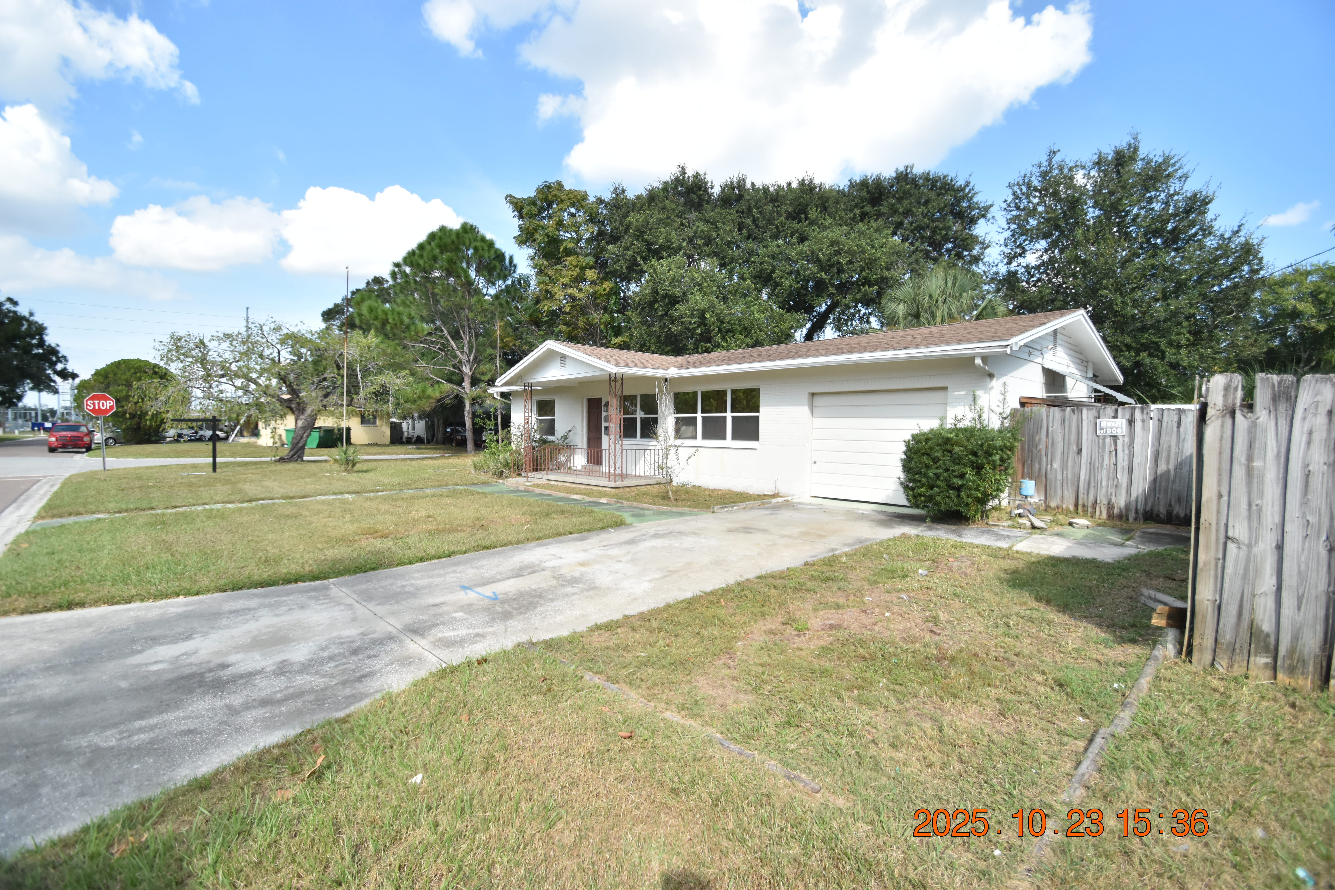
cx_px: 668
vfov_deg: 77.3
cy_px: 445
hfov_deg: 100.4
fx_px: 556
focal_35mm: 15
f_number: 3.5
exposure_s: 1/4000
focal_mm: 10
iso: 800
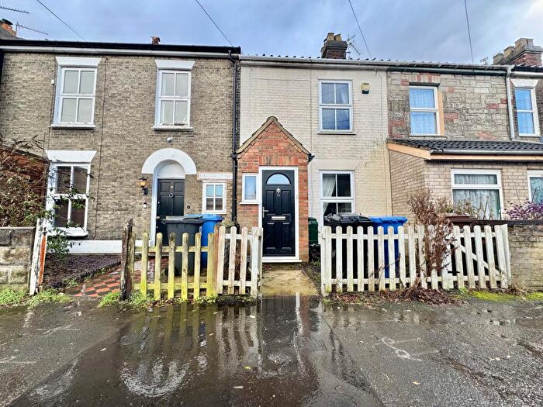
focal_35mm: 14
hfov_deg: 102.1
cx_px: 272
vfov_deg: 85.7
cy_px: 204
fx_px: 220
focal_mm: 2.22
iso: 40
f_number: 2.2
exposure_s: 1/293
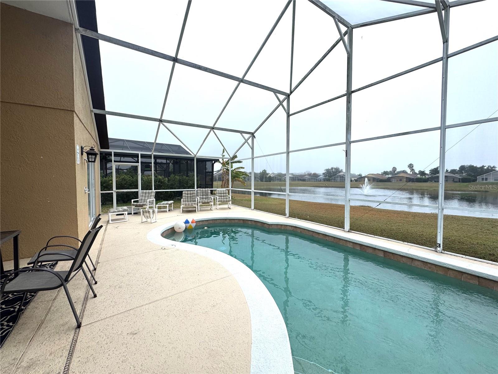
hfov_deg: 102.1
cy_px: 187
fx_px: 201
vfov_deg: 85.7
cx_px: 249
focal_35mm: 14
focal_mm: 2.22
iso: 40
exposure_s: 1/525
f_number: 2.2
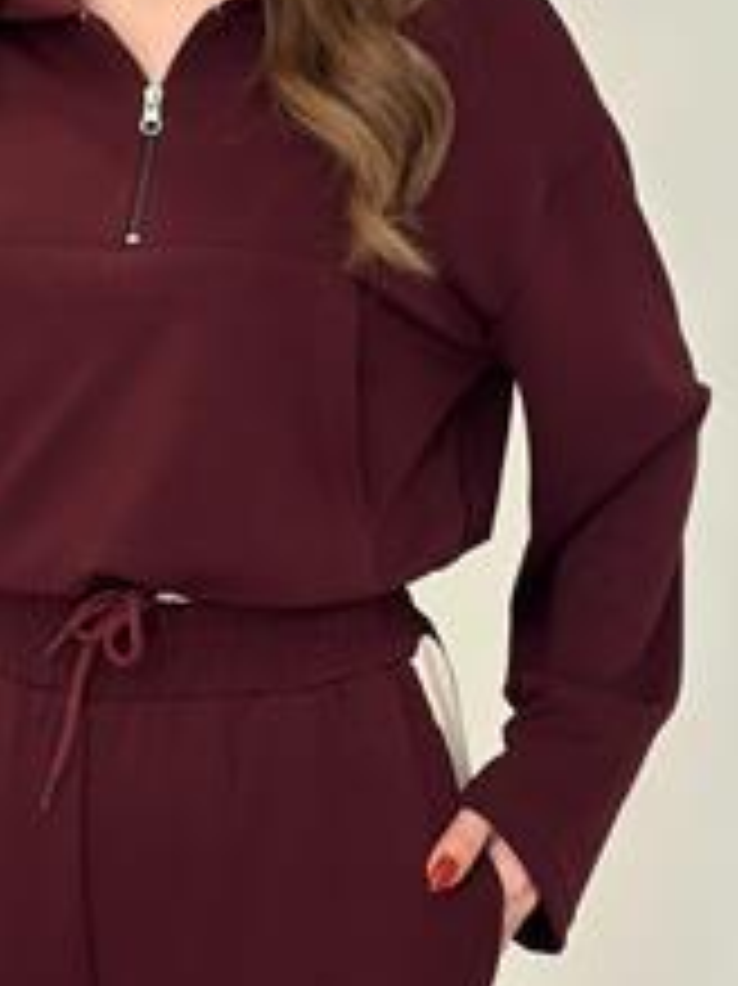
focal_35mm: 117
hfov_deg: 12.6
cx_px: 171
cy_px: 263
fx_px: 3329
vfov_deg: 16.8
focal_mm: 6.86
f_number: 1.78
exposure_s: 1/303
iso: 80
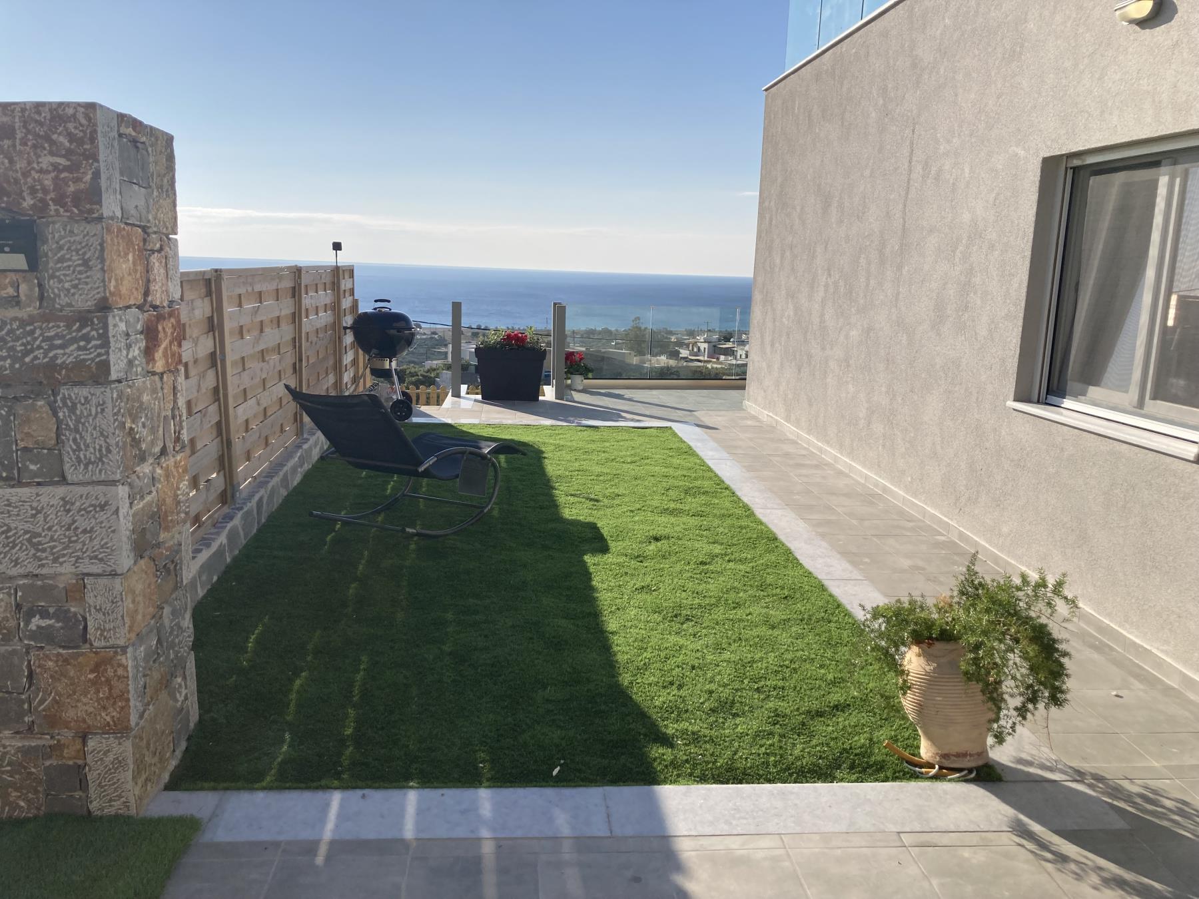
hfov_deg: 63.4
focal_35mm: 28
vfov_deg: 49.7
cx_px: 600
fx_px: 970
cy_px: 450
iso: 25
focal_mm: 3.99
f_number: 1.8
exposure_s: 1/4049
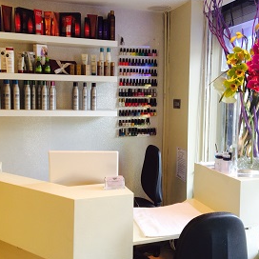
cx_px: 138
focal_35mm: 39
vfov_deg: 42.8
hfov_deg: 42.8
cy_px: 122
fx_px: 330
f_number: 2.2
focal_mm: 4.12
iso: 40
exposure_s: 1/30
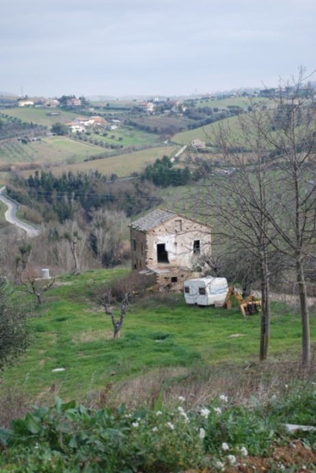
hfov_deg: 22.7
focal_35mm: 60
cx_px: 158
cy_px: 236
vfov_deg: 33.4
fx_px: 788
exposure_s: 1/125
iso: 100
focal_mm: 40
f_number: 5.6
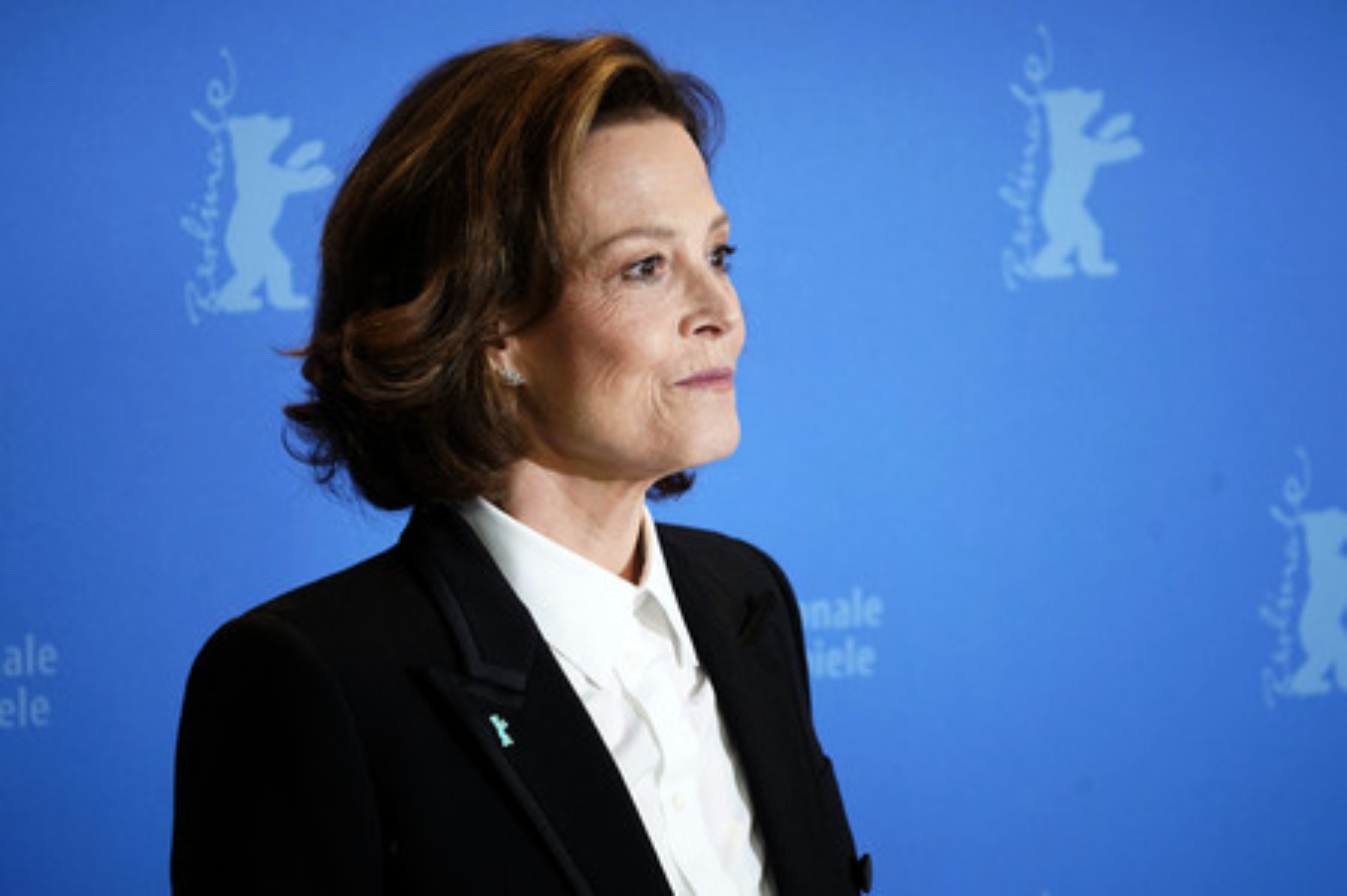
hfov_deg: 10.3
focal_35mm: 200
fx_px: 7478
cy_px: 448
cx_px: 674
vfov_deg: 6.9
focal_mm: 200
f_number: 5.6
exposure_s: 1/200
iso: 3200
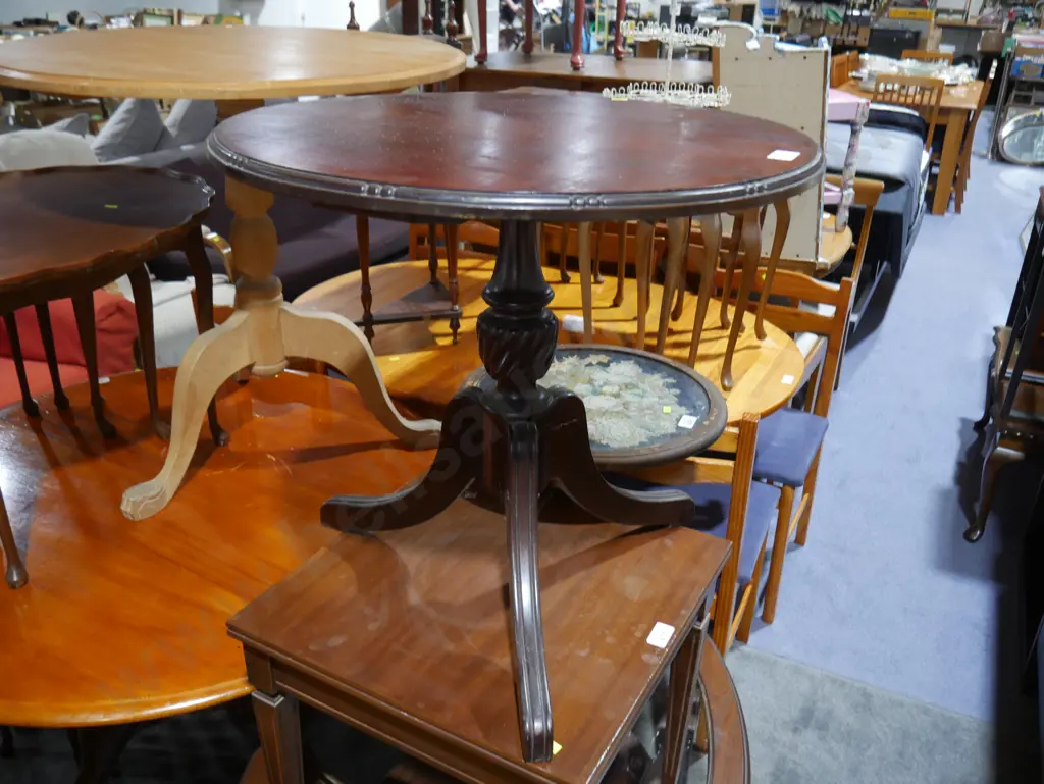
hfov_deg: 63.4
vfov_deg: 49.8
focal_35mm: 28
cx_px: 522
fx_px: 845
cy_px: 392
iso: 640
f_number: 3.5
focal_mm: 14
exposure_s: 1/60
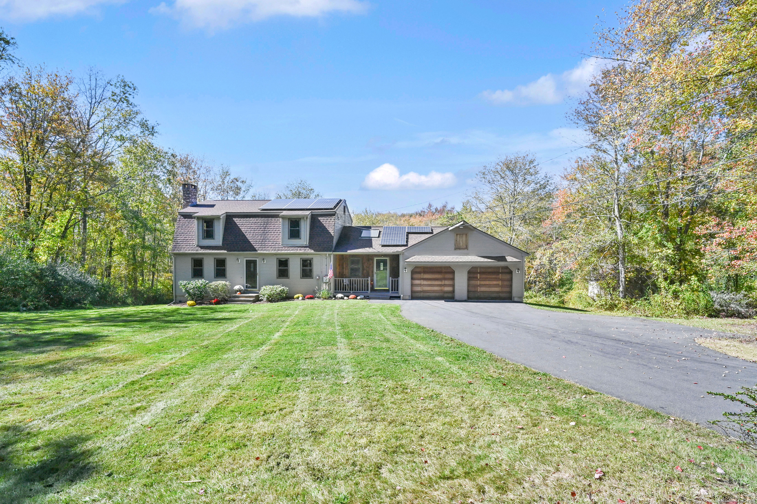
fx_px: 336
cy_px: 252
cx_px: 378
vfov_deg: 73.7
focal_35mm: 16
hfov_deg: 96.8
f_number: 8
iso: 640
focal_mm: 16
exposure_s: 1/1000
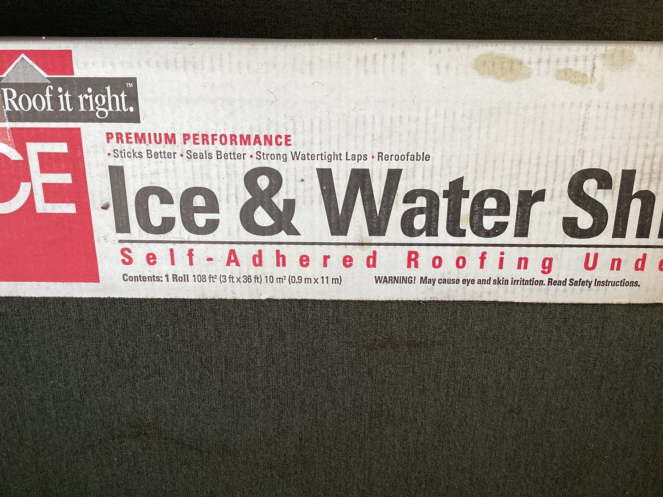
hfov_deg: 58.3
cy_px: 248
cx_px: 332
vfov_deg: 45.4
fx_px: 594
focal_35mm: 31
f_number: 2.4
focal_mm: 3.3
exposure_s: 1/100
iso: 50
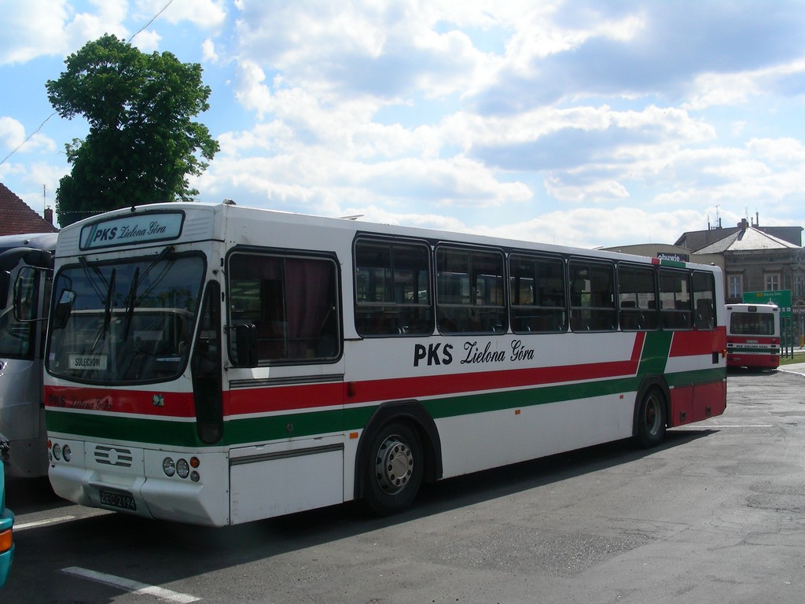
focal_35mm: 41
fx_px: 953
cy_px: 302
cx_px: 402
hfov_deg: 45.8
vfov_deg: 35.1
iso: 50
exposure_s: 1/470
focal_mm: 6.8
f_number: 5.6
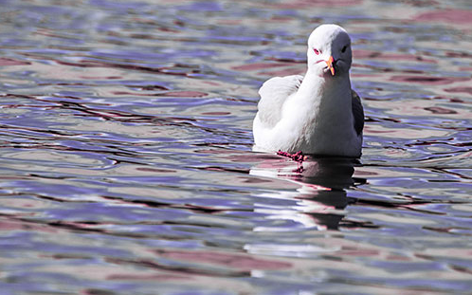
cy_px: 148
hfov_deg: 2.4
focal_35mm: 870
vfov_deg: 1.5
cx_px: 236
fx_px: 11189
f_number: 12
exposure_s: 1/2000
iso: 1000
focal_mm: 850
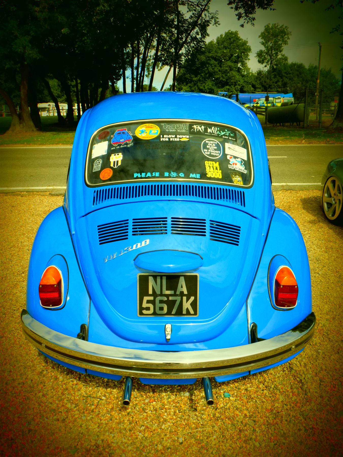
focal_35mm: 30
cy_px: 228
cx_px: 172
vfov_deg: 60.0
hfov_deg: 46.8
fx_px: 396
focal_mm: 5.3
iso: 80
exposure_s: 1/800
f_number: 3.3
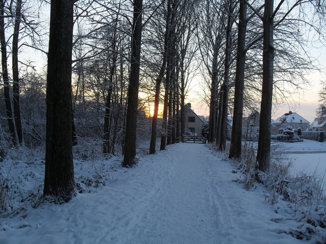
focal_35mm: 35
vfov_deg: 40.7
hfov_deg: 52.6
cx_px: 163
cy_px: 122
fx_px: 330
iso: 100
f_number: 3.2
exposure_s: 1/180
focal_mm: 6.3
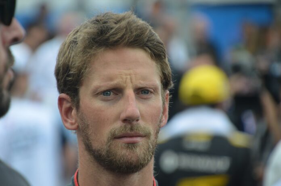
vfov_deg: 3.4
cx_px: 140
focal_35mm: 405
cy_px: 93
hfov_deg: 5.1
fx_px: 3155
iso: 800
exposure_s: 1/750
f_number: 6.3
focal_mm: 270
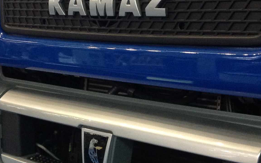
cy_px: 60
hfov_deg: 26.1
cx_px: 116
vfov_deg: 16.5
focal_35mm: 79
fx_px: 562
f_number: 2.4
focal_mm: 3.3
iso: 160
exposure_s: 1/24
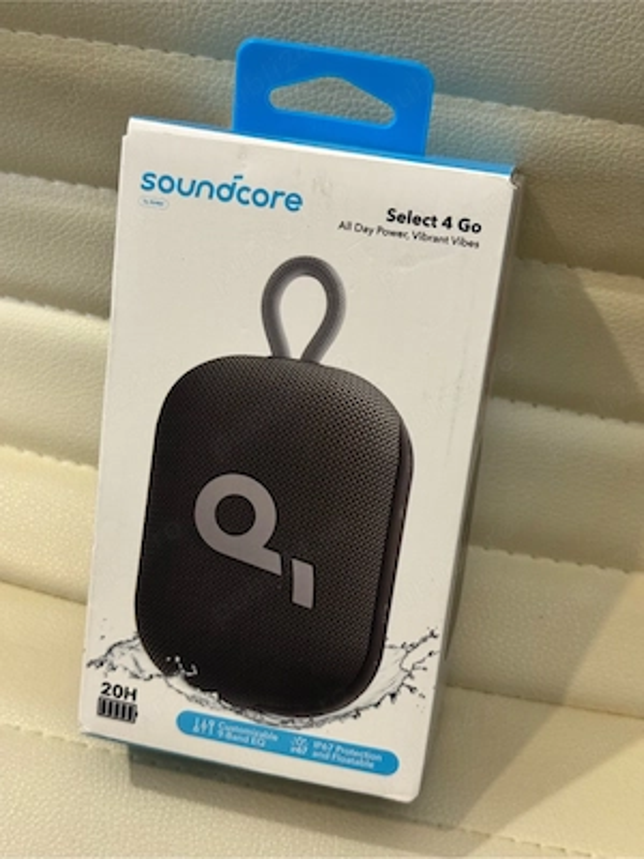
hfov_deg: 30.3
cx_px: 322
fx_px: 1191
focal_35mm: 48
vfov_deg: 39.7
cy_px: 430
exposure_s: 1/56
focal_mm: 6.76
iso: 250
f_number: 1.78
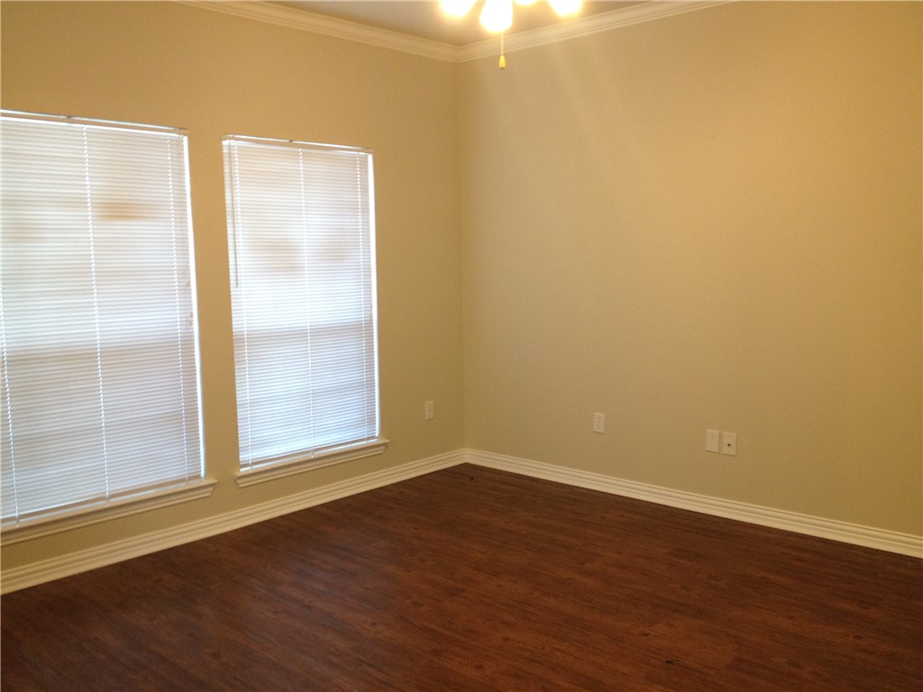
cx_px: 462
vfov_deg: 40.7
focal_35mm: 35
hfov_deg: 52.6
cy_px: 346
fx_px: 933
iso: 125
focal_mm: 4.28
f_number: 2.4
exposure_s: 1/20
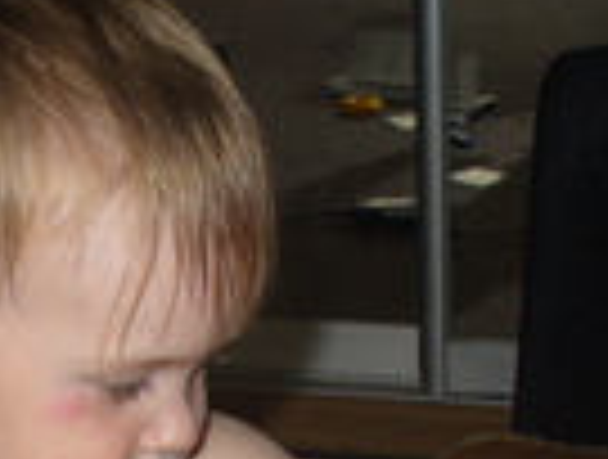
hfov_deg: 16.0
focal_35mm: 123
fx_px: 2166
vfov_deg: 11.6
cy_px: 698
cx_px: 216
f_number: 2.8
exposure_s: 1/60
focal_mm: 6.1
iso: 100
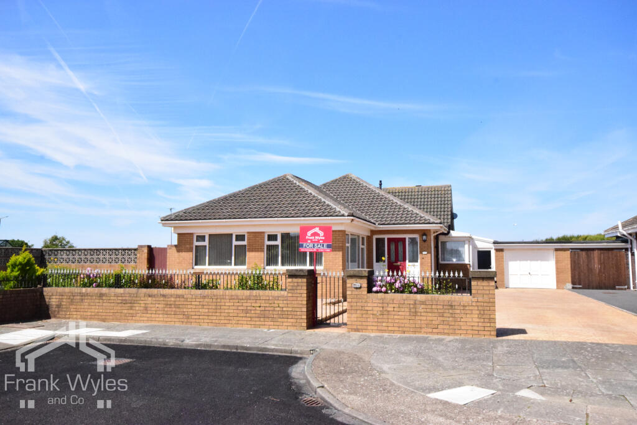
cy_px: 212
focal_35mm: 30
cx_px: 318
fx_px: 531
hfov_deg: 61.9
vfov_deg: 43.6
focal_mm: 20
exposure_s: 1/2500
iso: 6400
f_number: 22
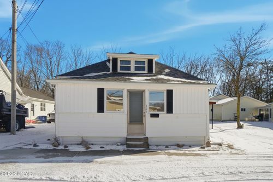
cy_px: 91
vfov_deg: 63.1
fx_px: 148
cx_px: 136
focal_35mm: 20
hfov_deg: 85.5
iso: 125
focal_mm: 13
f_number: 11
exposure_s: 1/4000
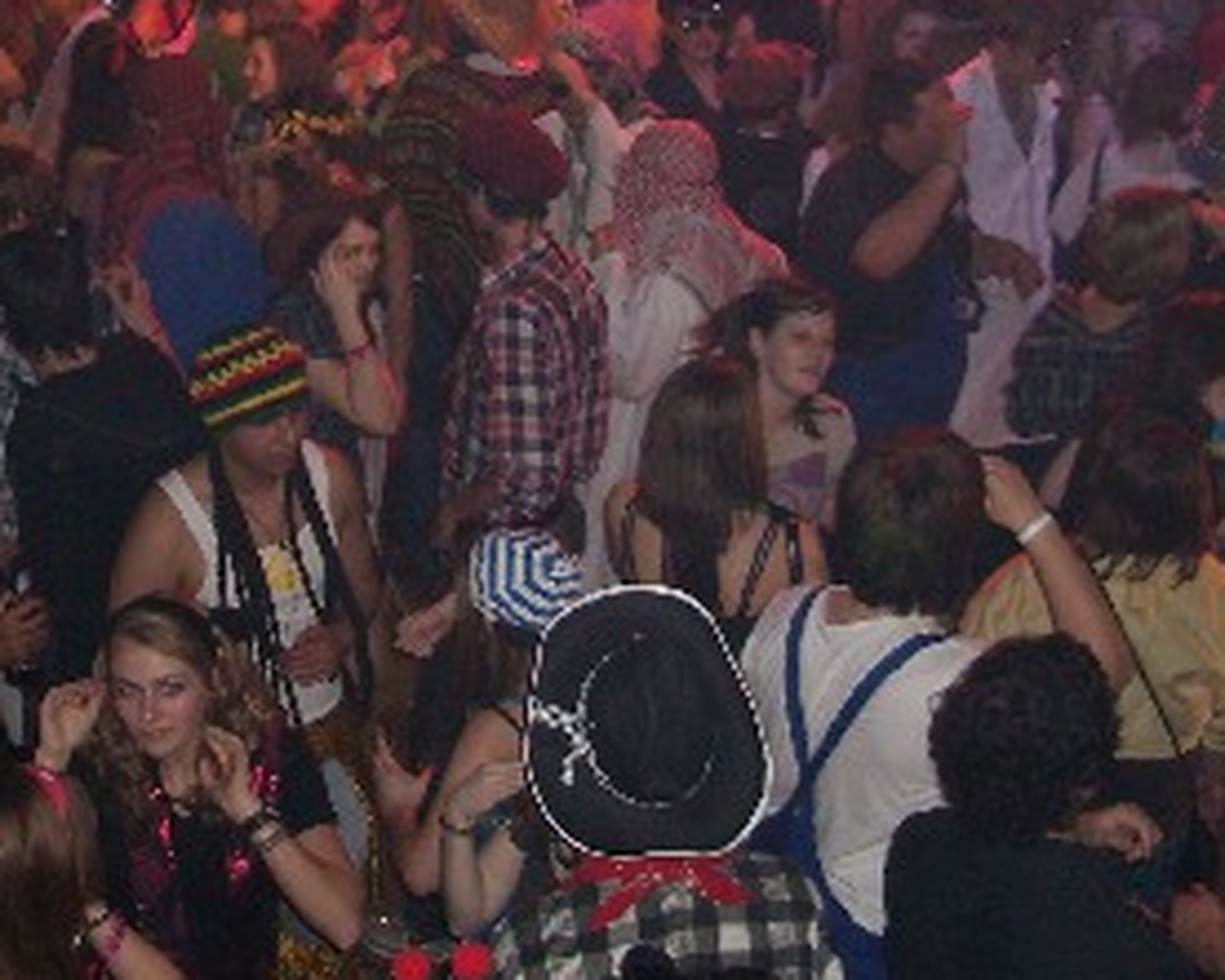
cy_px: 262
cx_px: 280
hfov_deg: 27.4
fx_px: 2466
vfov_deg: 22.3
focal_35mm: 68
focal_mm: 5.8
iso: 200
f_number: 2.6
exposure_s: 1/60
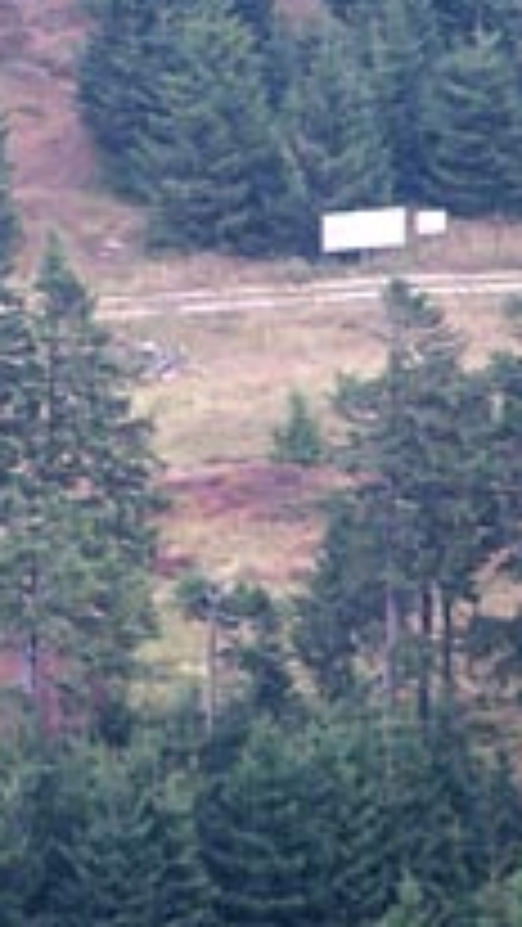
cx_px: 115
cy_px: 398
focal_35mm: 535
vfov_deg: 4.0
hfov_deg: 2.3
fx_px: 13154
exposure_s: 1/125
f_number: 3.3
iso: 160
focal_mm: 39.5
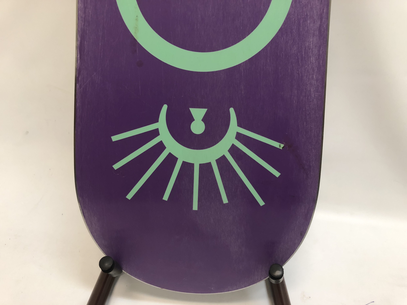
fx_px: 329
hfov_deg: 63.4
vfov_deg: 49.7
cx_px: 204
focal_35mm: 28
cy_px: 152
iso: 50
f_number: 1.8
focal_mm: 4
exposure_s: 1/15
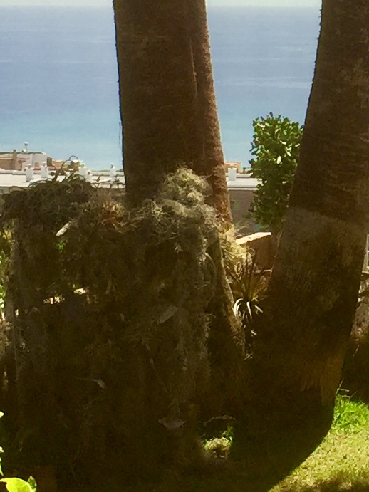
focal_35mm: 137
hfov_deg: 10.6
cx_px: 447
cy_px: 199
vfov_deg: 14.4
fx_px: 1948
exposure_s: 1/2475
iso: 32
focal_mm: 4.15
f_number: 2.2
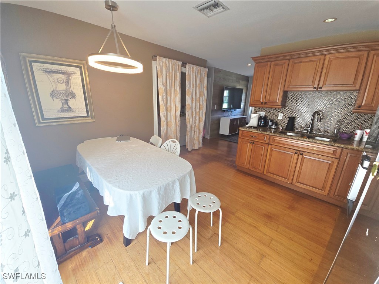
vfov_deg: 89.9
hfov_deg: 106.2
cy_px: 142
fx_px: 142
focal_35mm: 13
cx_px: 190
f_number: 2.2
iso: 50
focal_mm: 2.2
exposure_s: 1/154
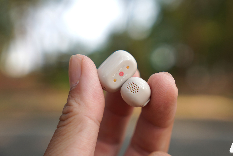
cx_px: 122
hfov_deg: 34.4
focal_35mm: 58
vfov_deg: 23.4
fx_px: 376
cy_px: 73
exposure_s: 1/500
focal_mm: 34.7
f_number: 3.2
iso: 125
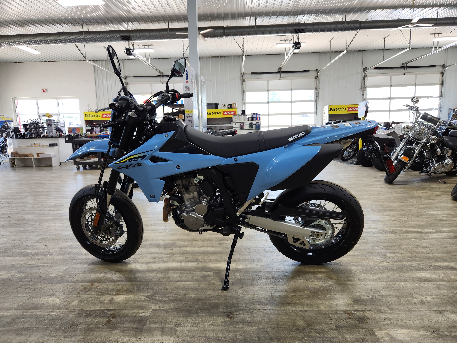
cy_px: 172
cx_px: 228
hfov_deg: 73.9
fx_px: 304
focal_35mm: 23
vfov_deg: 58.9
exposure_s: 1/180
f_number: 1.8
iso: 125
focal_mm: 5.4
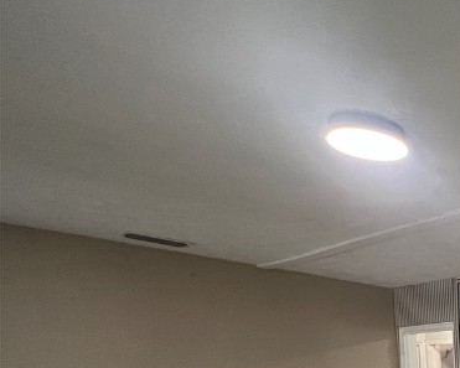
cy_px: 437
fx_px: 477
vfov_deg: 34.3
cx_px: 634
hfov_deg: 33.0
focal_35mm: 35
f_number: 1.8
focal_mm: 1.57
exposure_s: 1/60
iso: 200
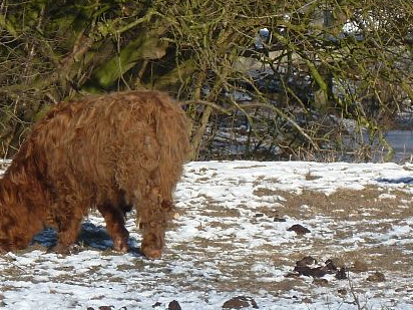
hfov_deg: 2.7
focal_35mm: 746
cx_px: 316
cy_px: 198
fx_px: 8900
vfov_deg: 2.0
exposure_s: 1/250
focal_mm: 49.2
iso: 80
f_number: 4.9
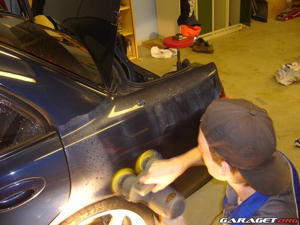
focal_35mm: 35
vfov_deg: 40.7
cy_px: 112
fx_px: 303
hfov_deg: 52.6
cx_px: 150
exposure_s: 1/8
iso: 80
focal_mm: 5.8
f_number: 2.8
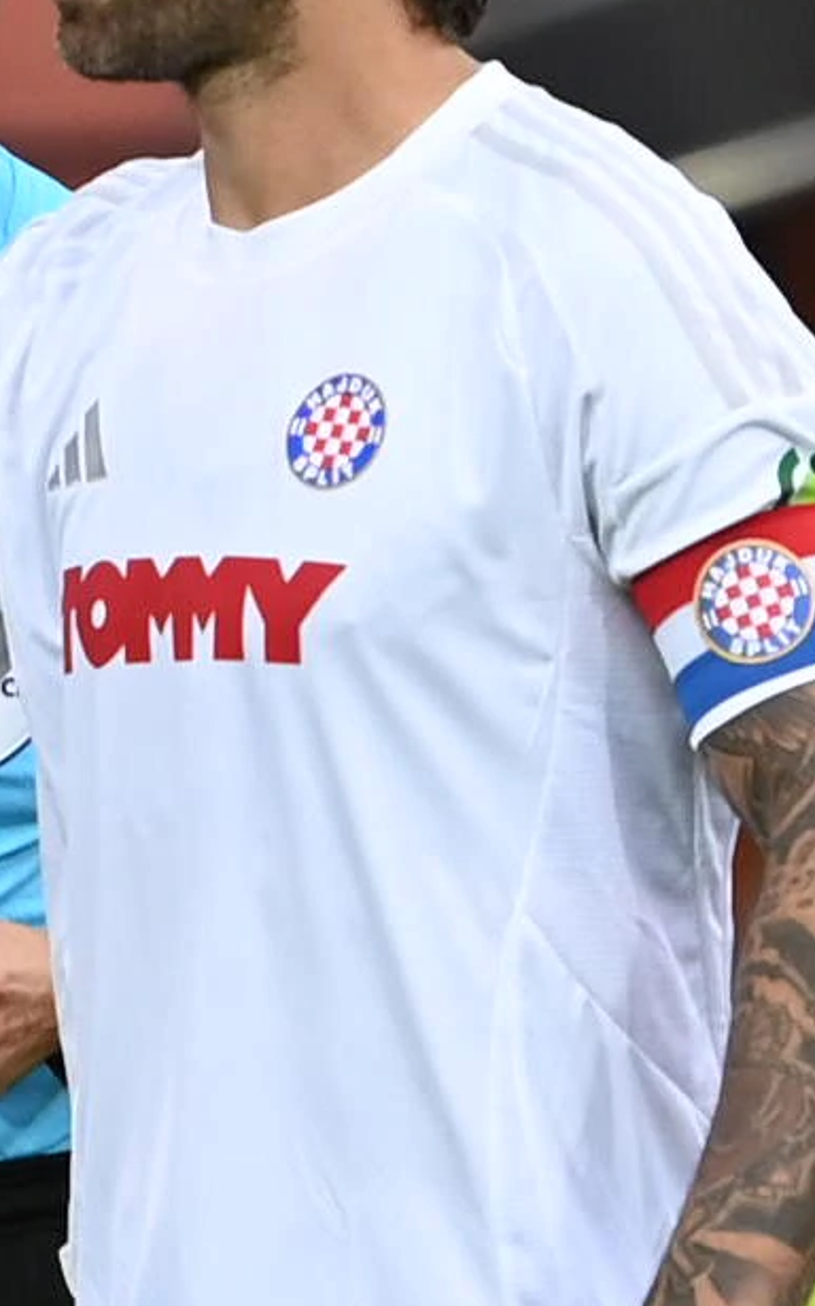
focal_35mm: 796
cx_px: -376
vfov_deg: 2.6
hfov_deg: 1.6
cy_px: 839
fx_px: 28308
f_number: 2.8
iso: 400
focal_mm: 200
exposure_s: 1/800
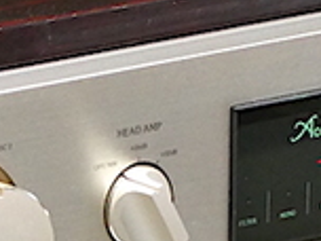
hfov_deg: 3.0
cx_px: -46
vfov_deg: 2.2
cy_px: 243
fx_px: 6222
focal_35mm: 671
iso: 400
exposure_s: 1/10
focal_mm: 19
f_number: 5.1
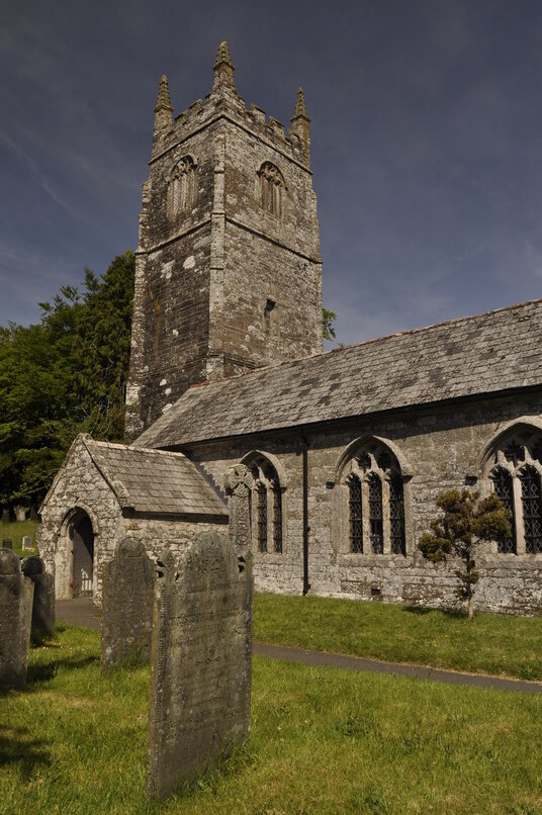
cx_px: 271
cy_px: 408
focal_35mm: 27
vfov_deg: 67.4
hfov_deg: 47.9
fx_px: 611
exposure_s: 1/320
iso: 250
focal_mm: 18
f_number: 9
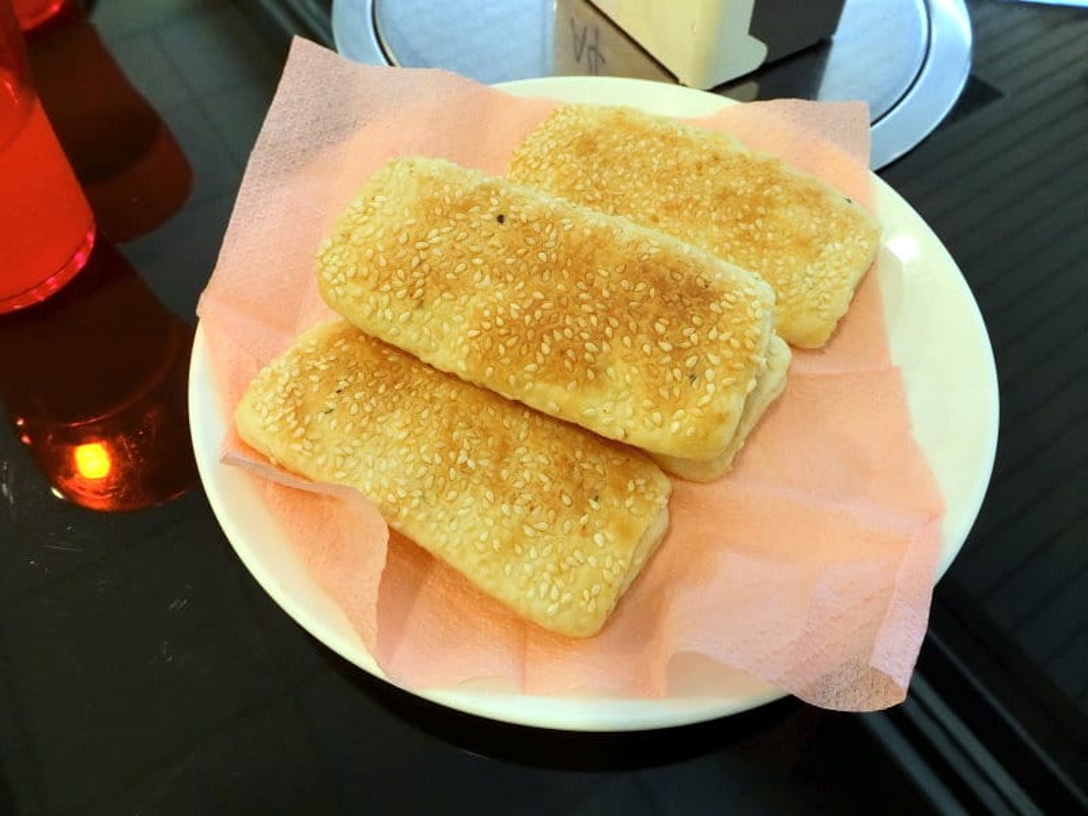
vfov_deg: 54.9
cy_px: 408
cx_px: 544
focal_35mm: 25
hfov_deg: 69.4
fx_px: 786
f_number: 2.8
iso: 320
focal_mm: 5.4
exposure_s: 1/125
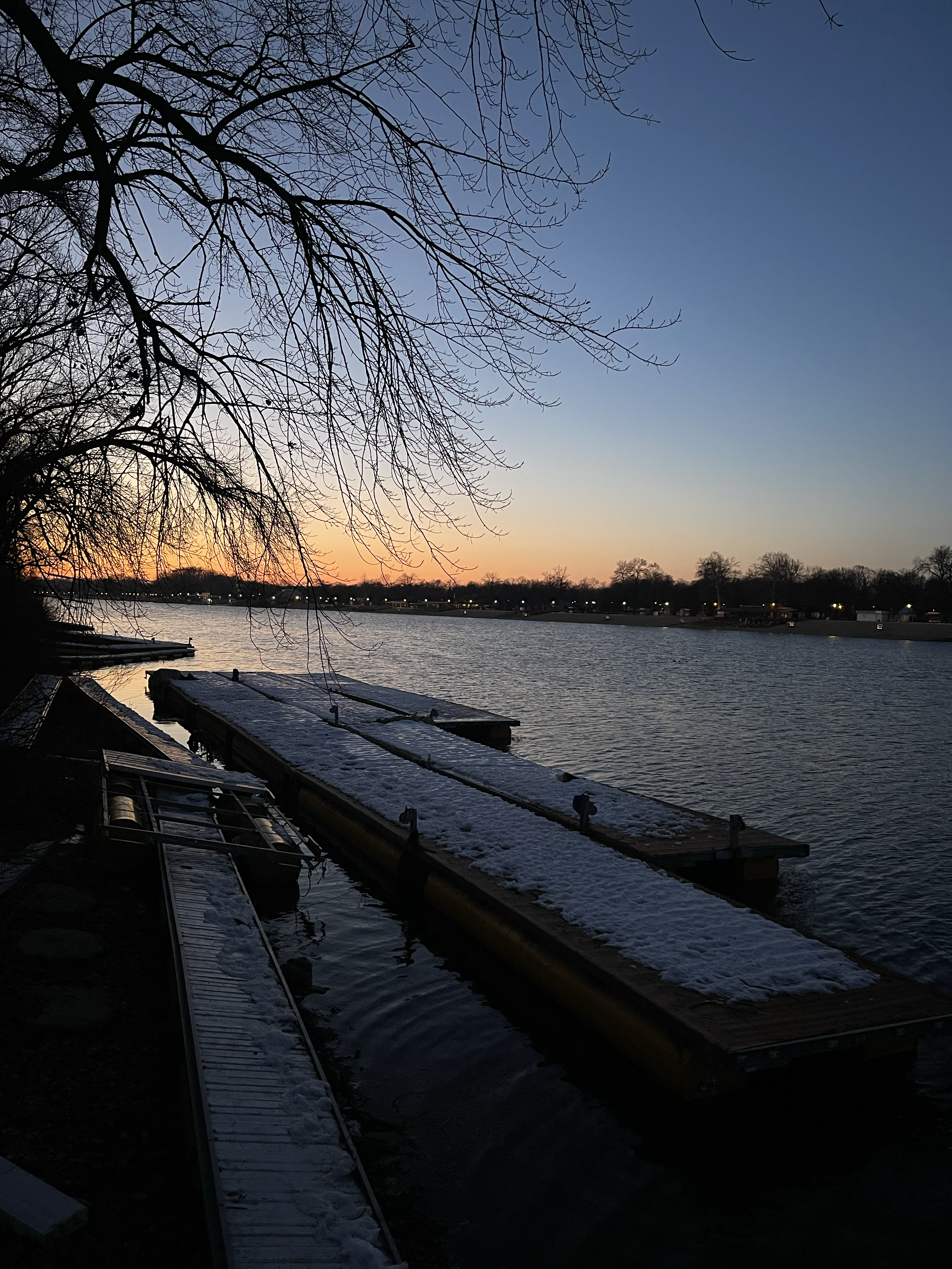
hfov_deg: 53.1
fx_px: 953
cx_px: 476
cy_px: 634
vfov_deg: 67.3
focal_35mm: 26
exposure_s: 1/75
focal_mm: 5.1
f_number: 1.6
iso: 125
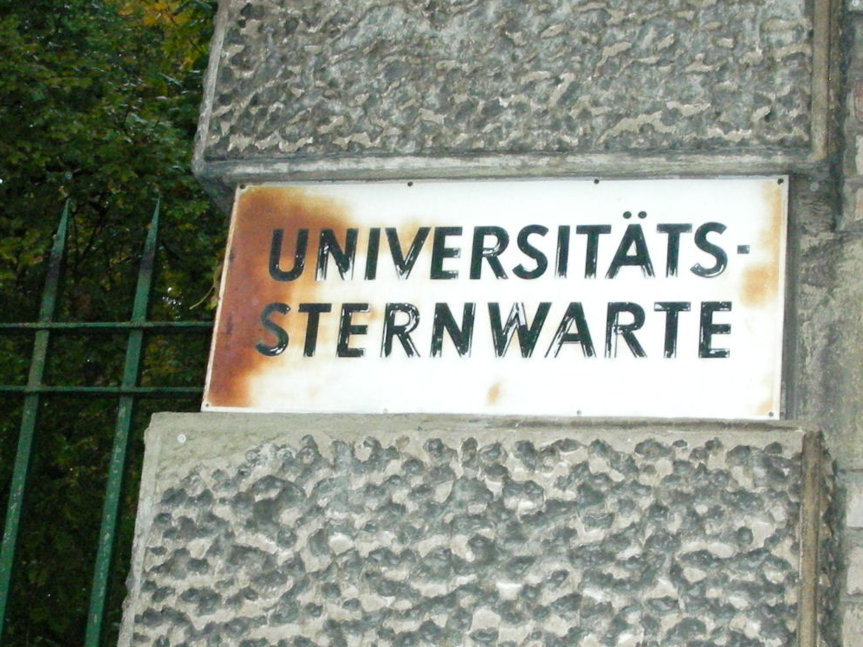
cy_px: 370
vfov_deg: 20.4
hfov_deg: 27.0
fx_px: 1795
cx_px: 432
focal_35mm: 72
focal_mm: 5.8
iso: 400
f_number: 3
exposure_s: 1/30
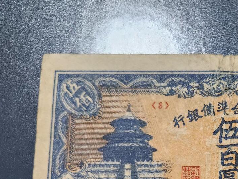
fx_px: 309
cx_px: 229
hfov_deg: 38.1
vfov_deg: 31.0
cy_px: 154
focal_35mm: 45
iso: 640
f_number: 1.8
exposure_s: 1/101
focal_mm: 5.4
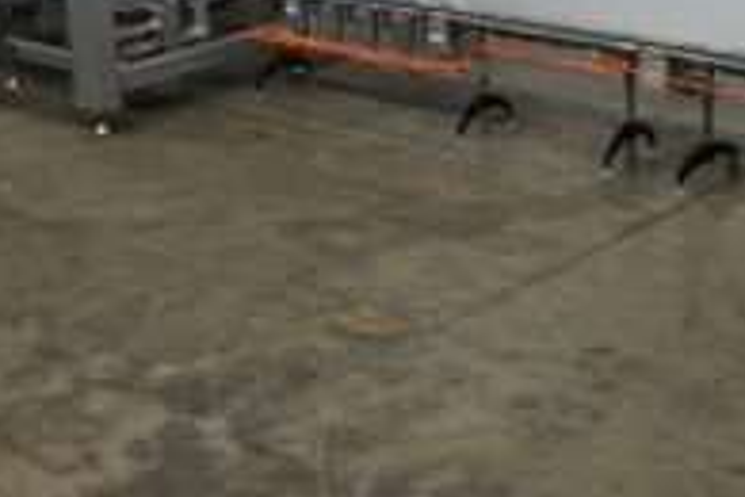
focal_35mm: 82
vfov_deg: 16.1
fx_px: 1697
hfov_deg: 24.6
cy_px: -86
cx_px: 508
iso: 125
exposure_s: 1/50
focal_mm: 11.76
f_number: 3.5
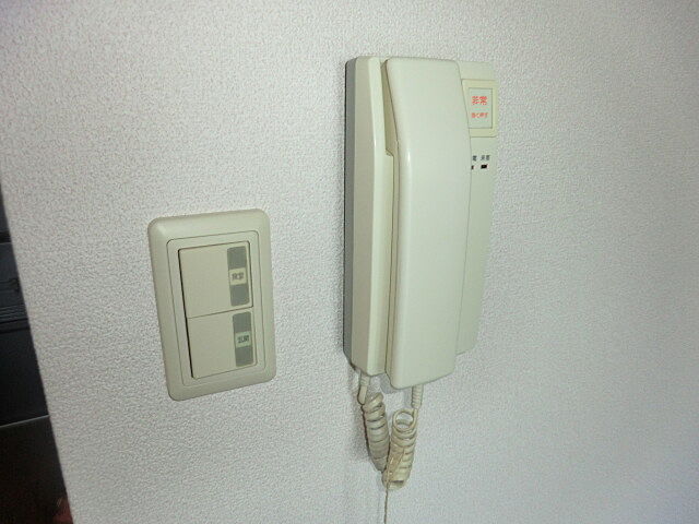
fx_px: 485
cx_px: 350
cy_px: 262
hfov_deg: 71.6
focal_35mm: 24
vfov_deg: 56.8
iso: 200
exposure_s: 1/60
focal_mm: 4.3
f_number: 3.2
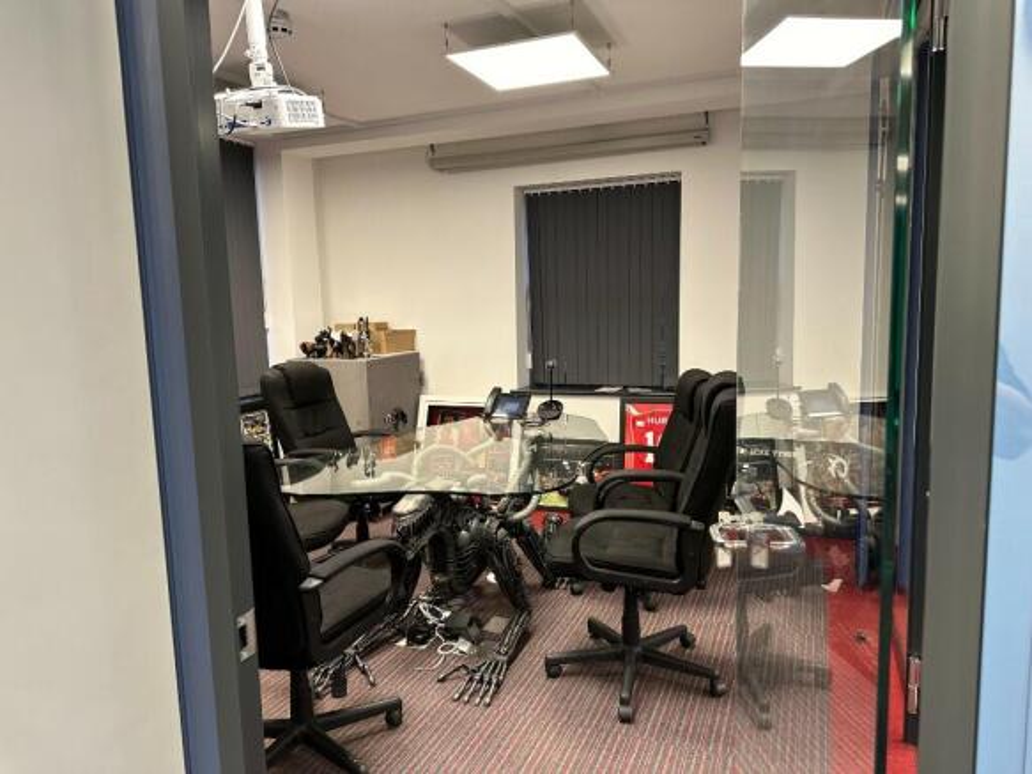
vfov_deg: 56.8
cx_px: 516
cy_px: 387
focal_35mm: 24
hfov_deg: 71.6
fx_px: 715
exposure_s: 1/50
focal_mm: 6.86
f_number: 1.78
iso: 160
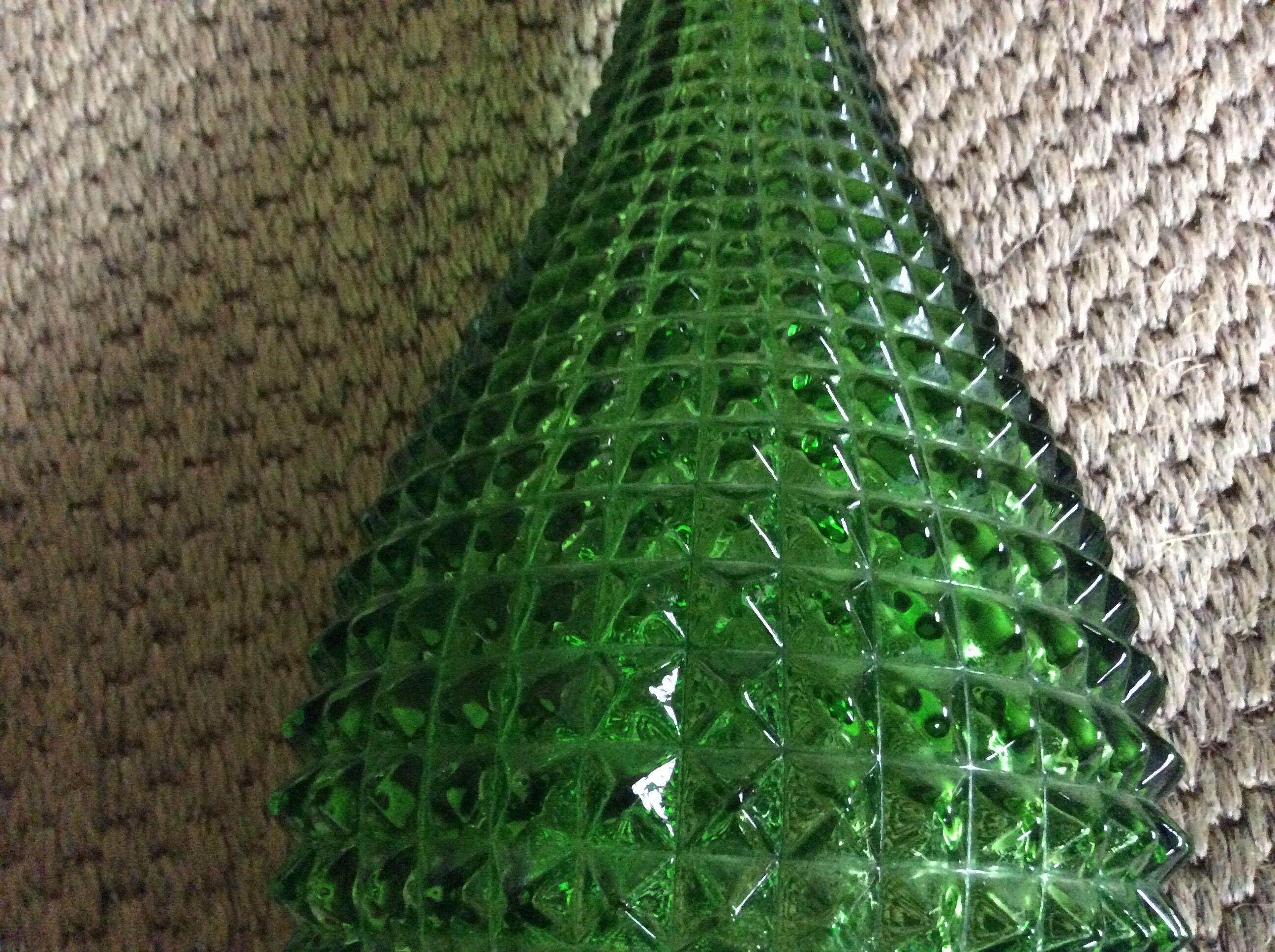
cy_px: 476
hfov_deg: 56.9
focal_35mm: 32
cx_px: 638
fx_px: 1177
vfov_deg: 44.1
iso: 500
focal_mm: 3.3
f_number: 2.4
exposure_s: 1/15
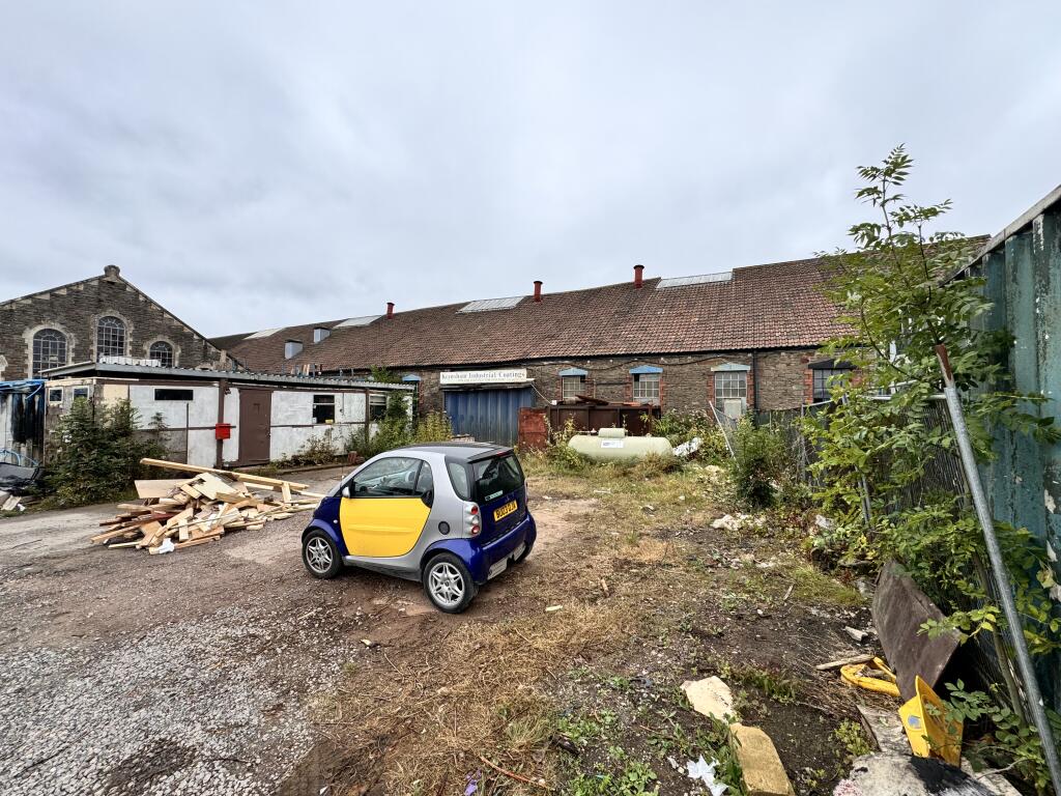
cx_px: 530
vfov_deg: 85.7
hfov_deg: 102.1
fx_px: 429
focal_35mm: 14
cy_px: 398
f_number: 2.2
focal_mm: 2.22
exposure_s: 1/831
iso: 50
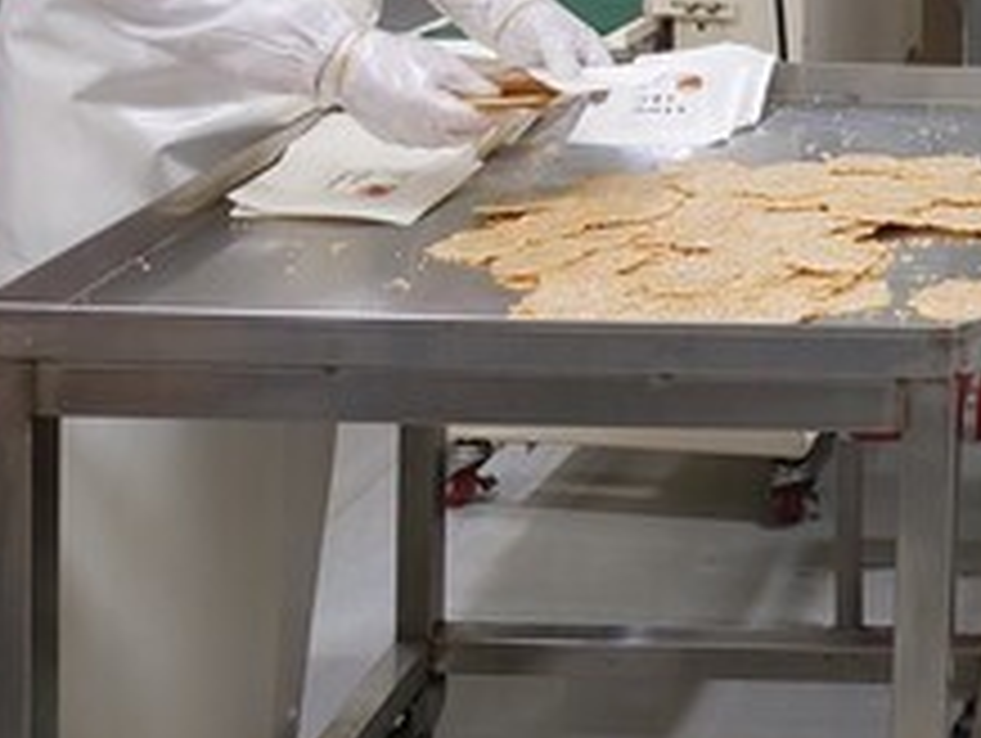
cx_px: 1238
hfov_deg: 25.7
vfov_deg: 20.2
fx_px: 1872
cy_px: -252
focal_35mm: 66
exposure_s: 1/60
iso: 500
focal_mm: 5.23
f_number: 1.8
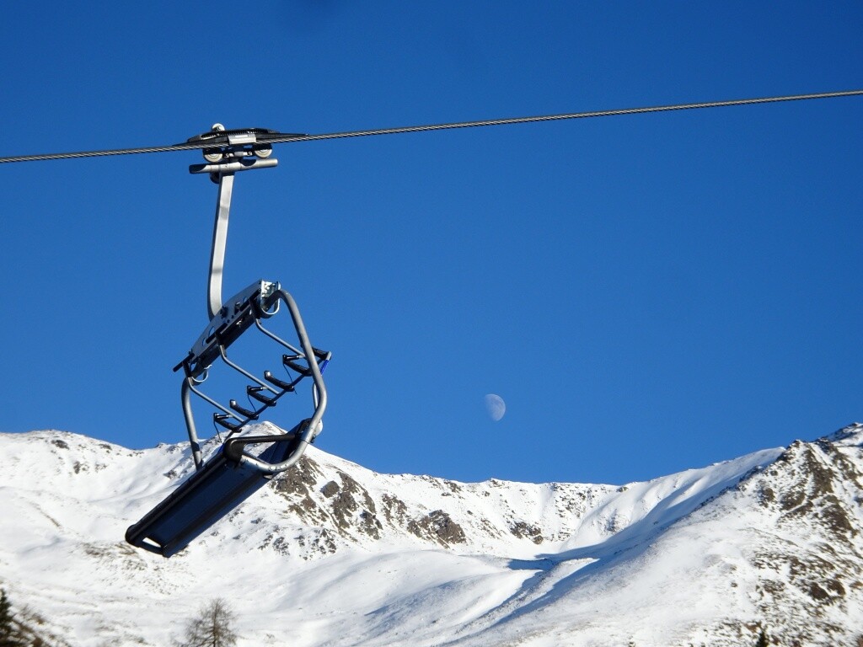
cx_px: 432
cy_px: 324
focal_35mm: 105
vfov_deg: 14.1
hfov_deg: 18.7
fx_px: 2618
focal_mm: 17.97
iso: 80
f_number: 5
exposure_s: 1/500
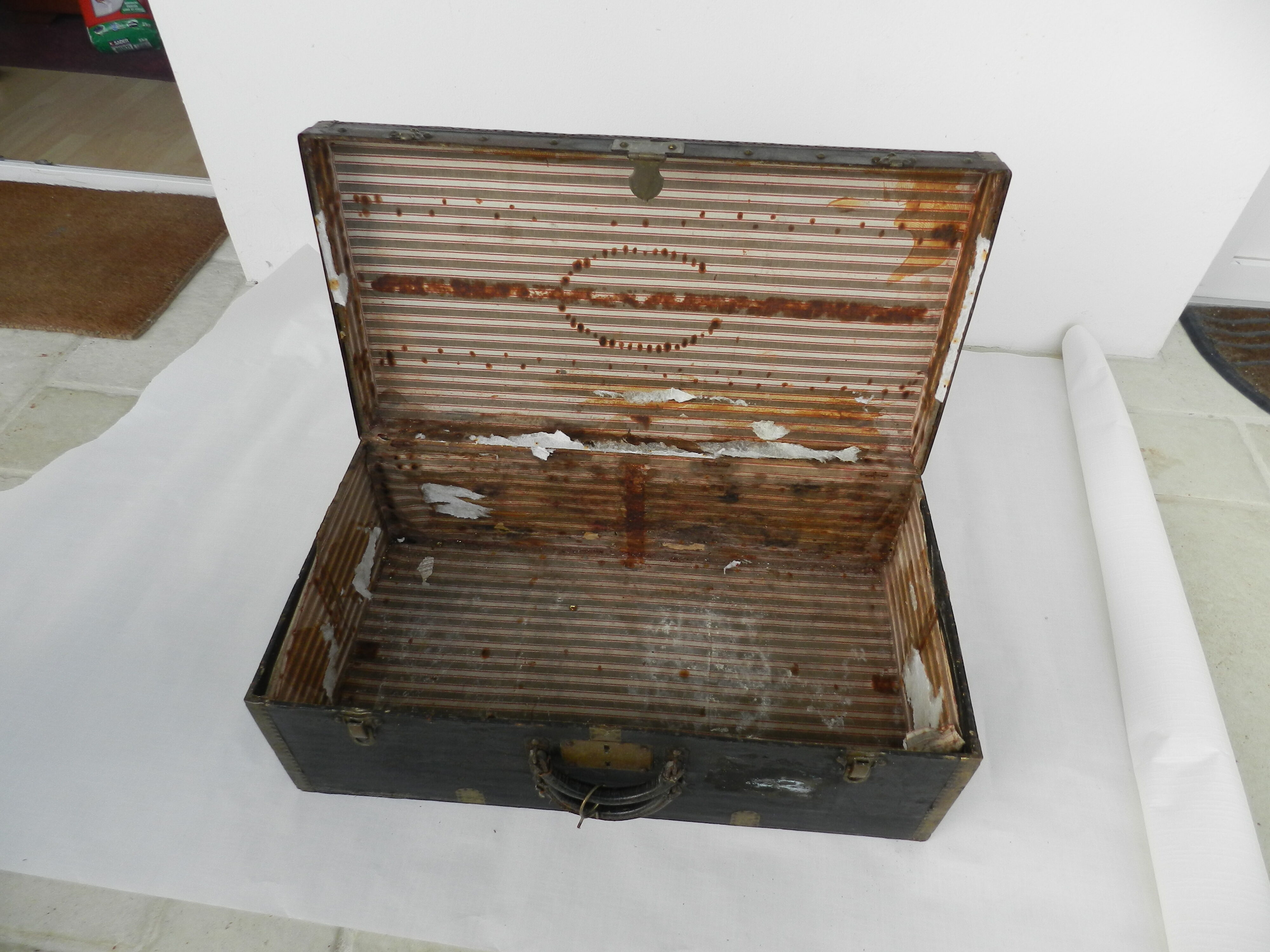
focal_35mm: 23
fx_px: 844
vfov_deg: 58.9
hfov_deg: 73.9
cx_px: 635
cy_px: 476
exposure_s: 1/500
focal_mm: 4
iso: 160
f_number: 3.4
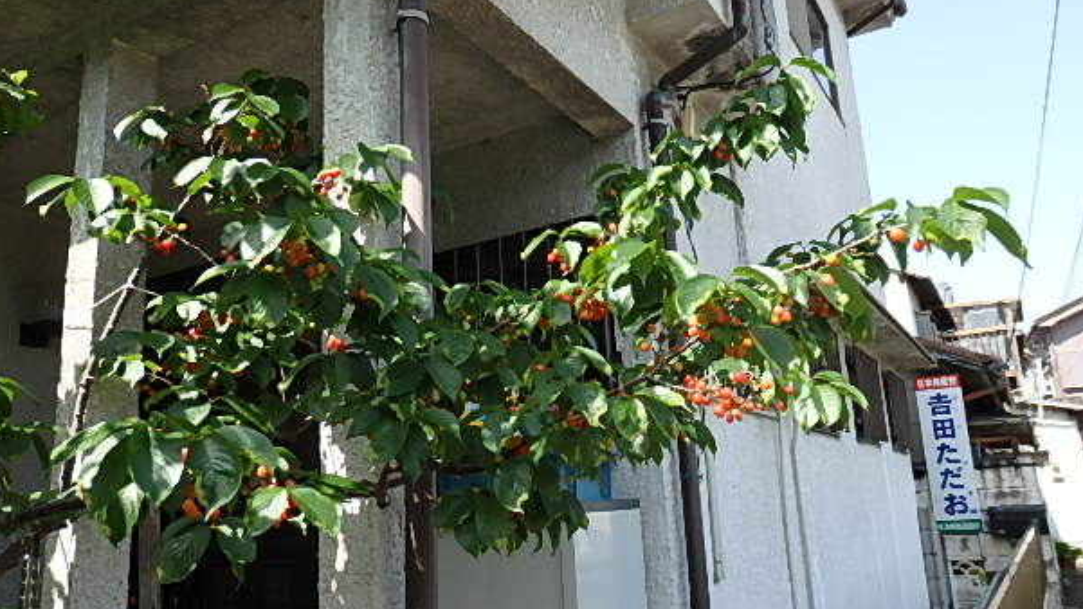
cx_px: 541
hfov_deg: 66.1
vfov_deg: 40.2
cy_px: 324
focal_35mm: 29
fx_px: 833
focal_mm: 4.5
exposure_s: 1/640
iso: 125
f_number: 3
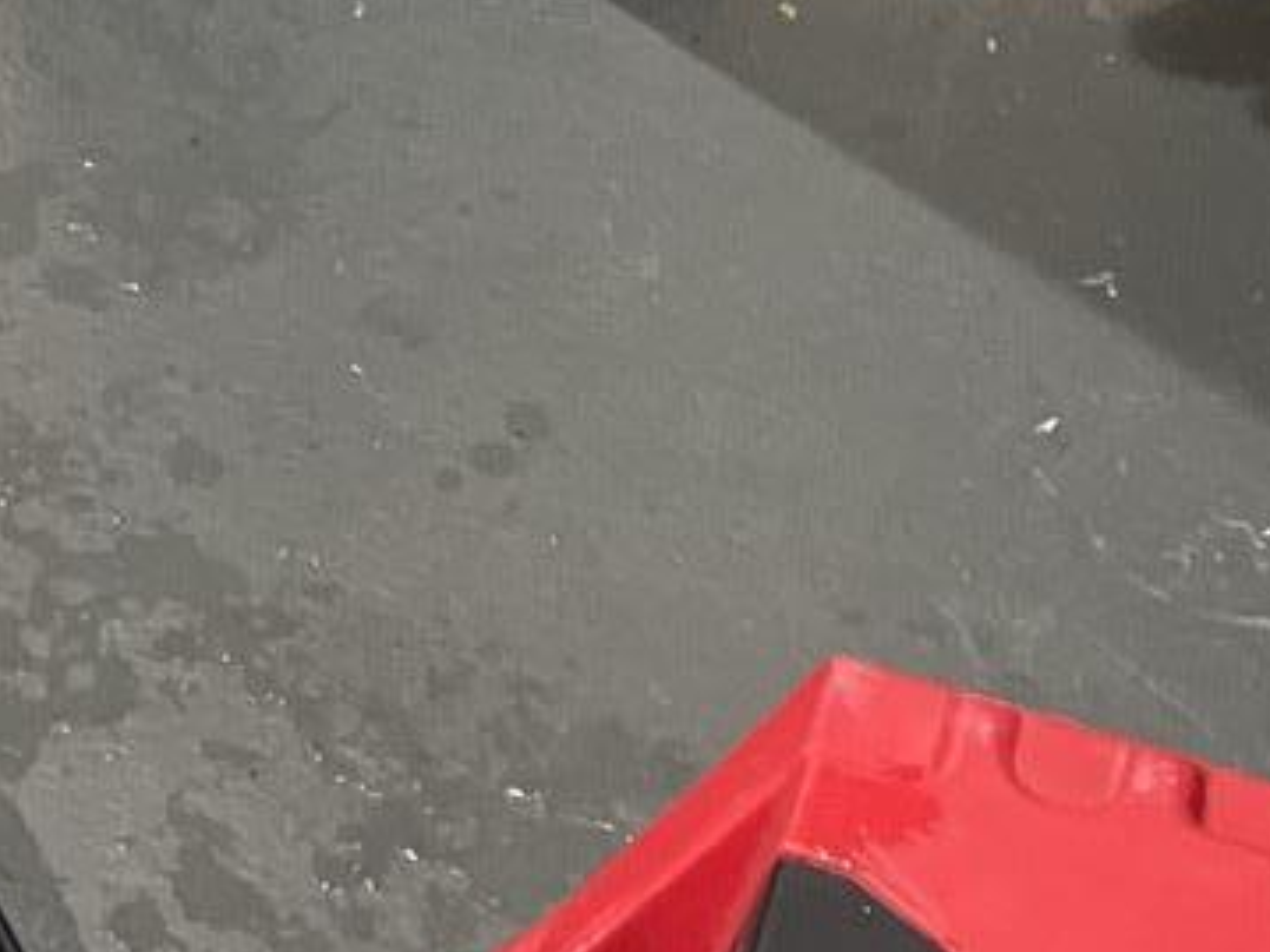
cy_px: -994
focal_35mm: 139
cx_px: -318
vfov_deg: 9.9
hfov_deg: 13.7
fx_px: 5098
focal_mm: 4.2
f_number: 1.6
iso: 400
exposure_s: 1/60
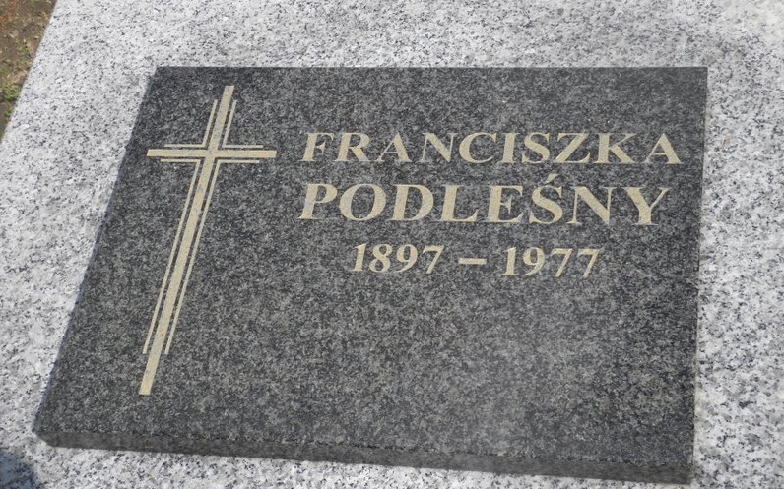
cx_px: 392
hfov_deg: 31.5
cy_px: 224
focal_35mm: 65
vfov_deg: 20.0
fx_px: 1388
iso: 100
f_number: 4
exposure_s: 1/1000
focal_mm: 13
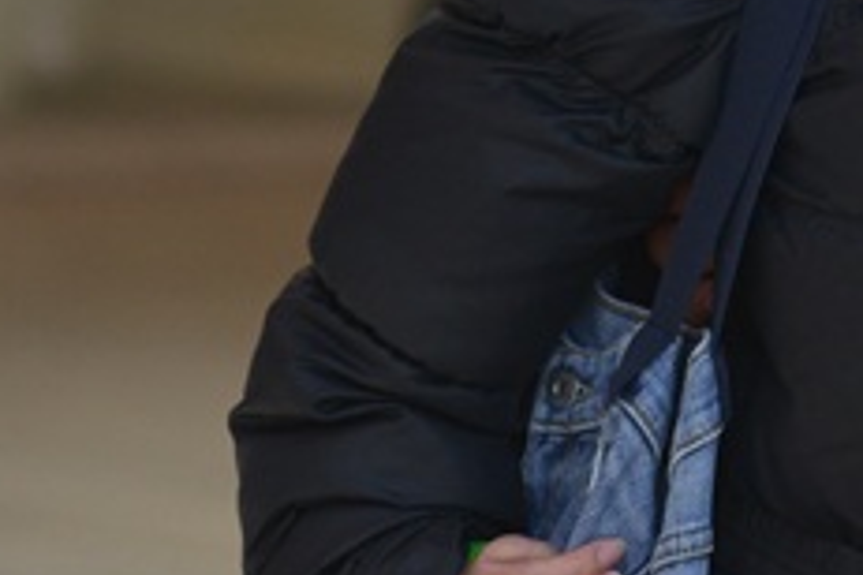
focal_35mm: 466
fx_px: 11170
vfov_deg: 2.9
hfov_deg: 4.4
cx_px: 1640
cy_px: -276
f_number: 4.5
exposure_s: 1/1000
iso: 320
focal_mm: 105
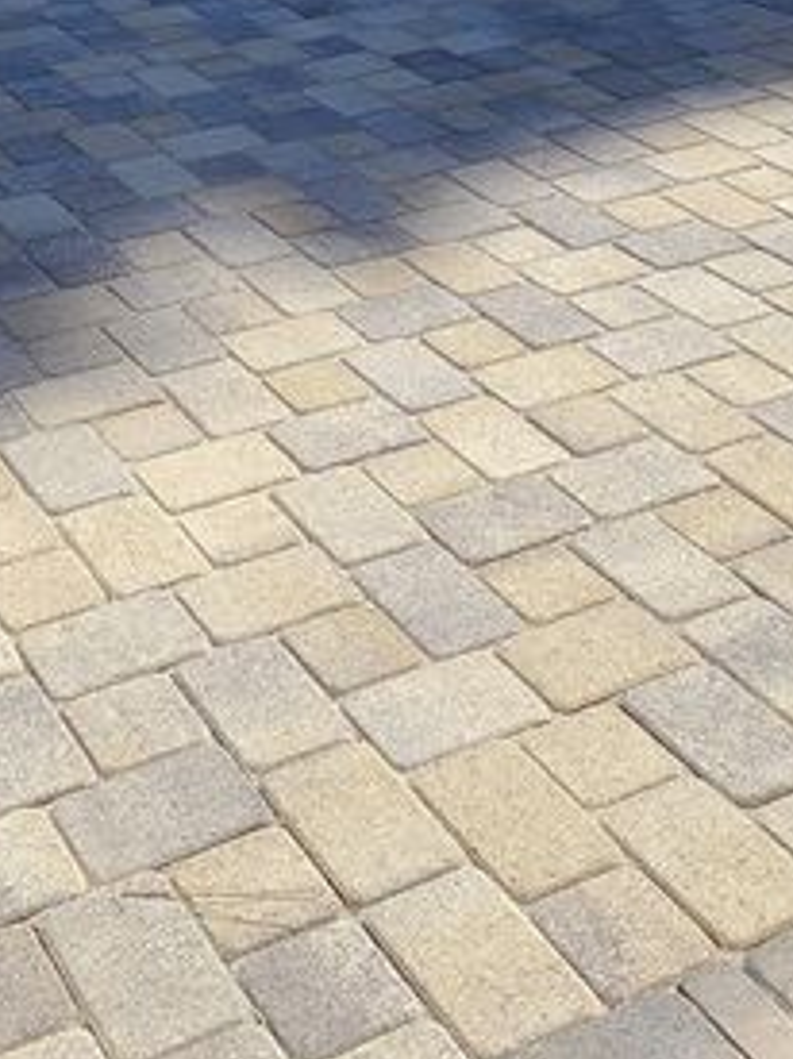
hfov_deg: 23.0
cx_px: 189
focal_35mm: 63
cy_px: -83
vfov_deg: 28.2
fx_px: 1926
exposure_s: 1/1509
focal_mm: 5.4
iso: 40
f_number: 1.8
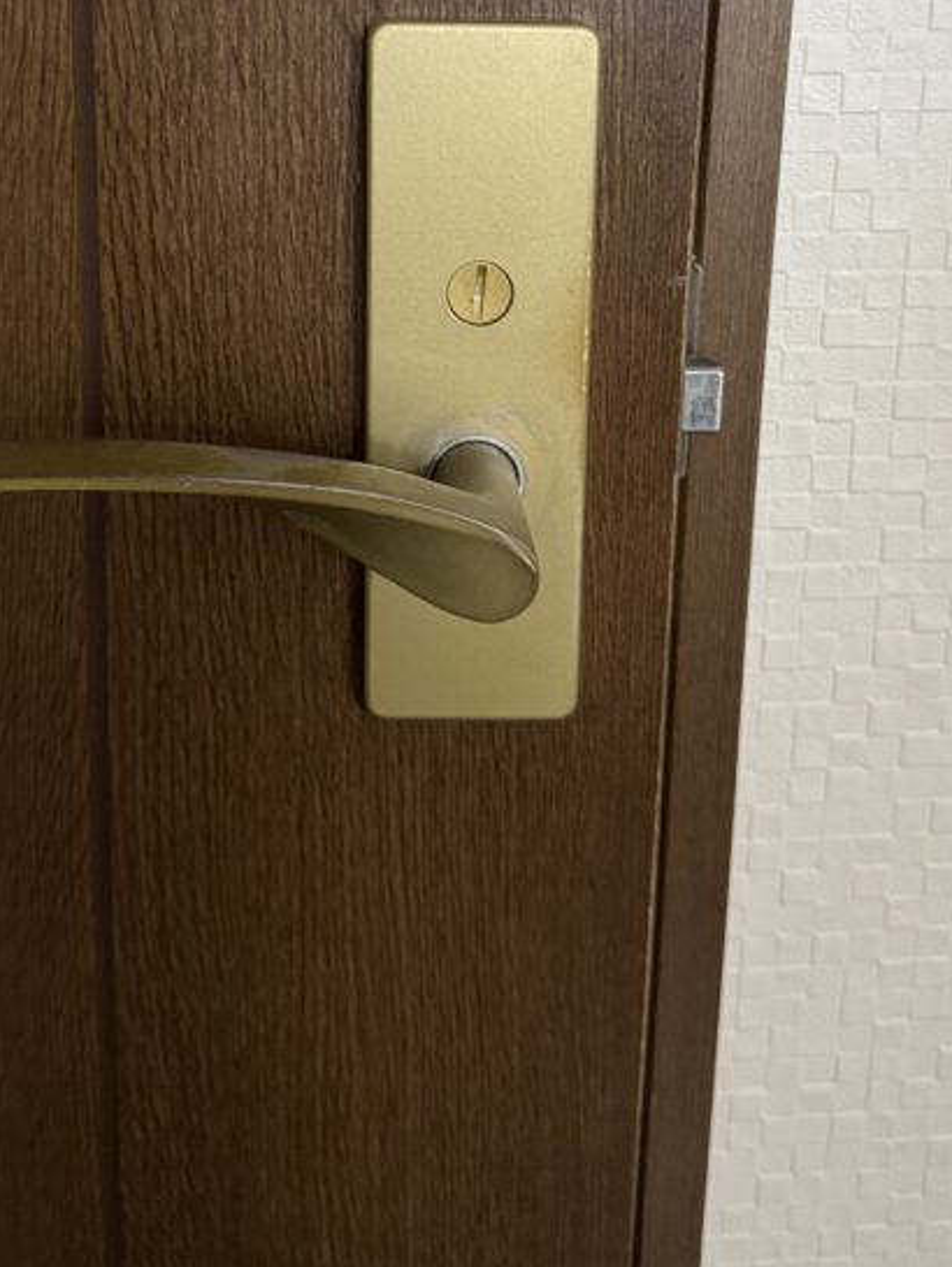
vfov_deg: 40.5
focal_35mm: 45
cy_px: 272
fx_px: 1649
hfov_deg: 32.2
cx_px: 474
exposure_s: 1/48
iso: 800
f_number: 1.78
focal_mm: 6.76
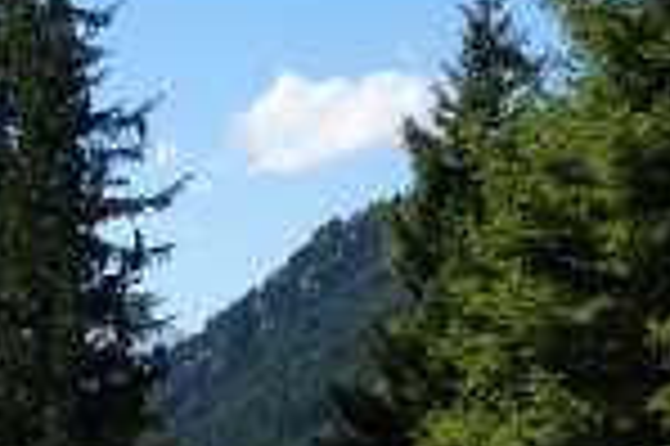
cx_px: -67
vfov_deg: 8.7
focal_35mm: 154
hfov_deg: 13.1
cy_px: 660
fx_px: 2863
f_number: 5.6
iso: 125
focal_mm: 10.4
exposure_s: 1/500
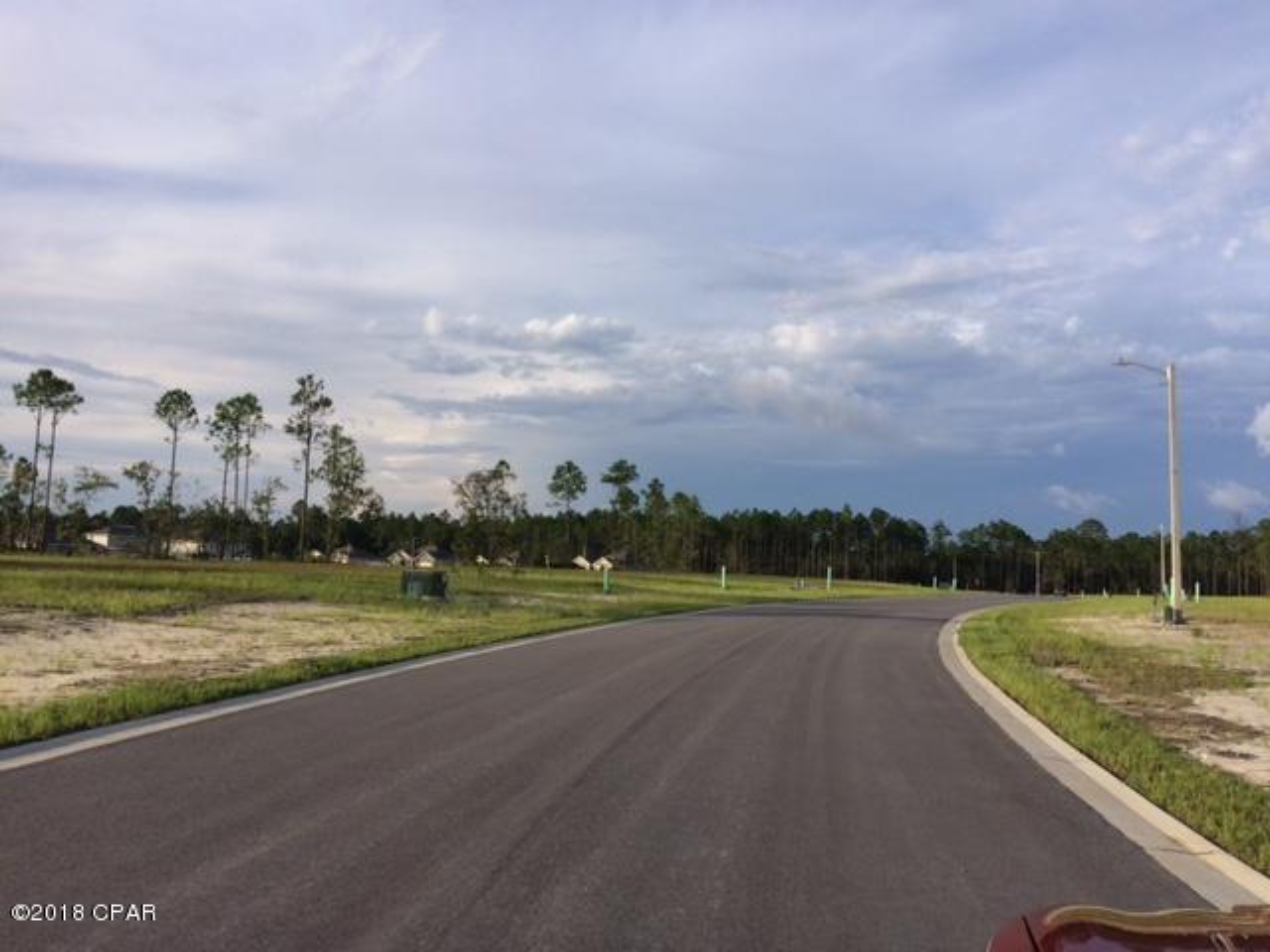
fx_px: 1064
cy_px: 476
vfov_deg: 48.2
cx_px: 635
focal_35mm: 29
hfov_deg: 61.7
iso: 32
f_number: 2.2
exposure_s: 1/1466
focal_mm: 4.15
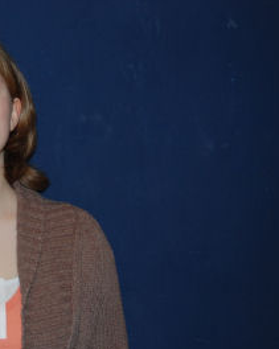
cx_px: 11
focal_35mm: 91
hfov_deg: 16.6
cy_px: 174
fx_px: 940
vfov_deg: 21.0
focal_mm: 38
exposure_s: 1/60
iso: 400
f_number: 4.8
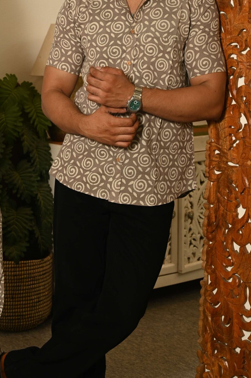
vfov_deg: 25.2
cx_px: 35
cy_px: 122
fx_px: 838
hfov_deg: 16.8
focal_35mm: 80
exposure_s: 1/160
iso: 250
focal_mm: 42
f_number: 5
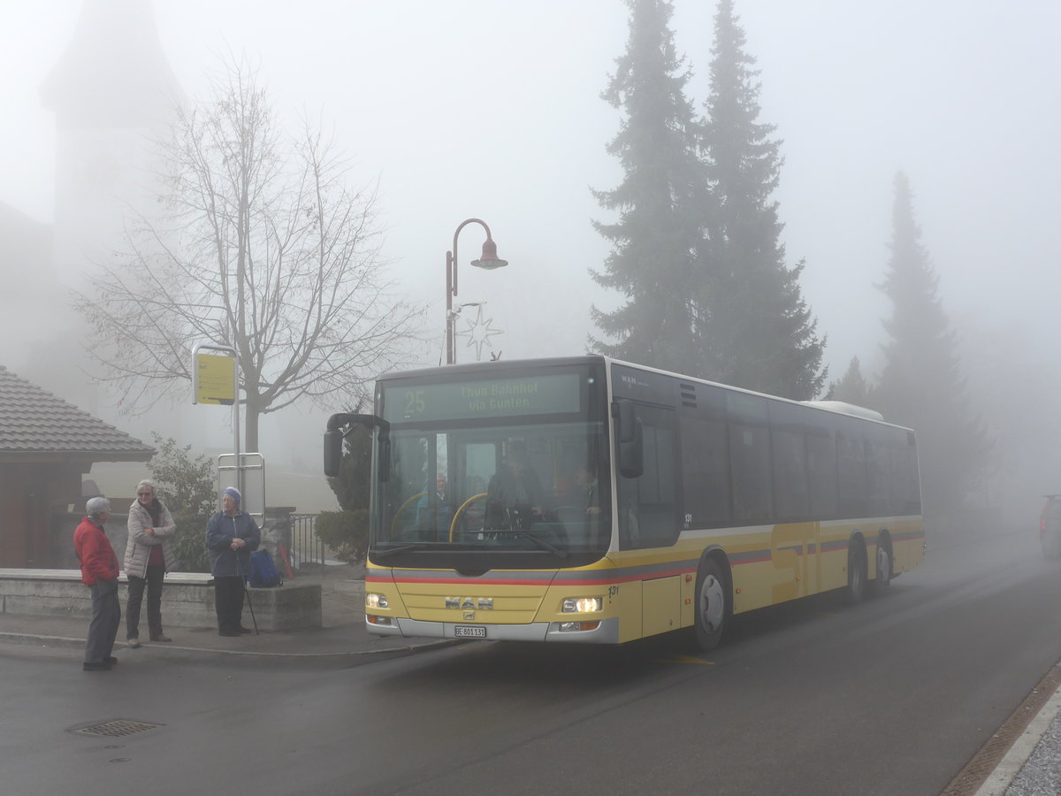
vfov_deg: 35.1
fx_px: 1257
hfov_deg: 45.8
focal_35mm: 41
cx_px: 530
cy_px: 398
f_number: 2.8
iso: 80
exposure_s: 1/640
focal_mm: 8.4
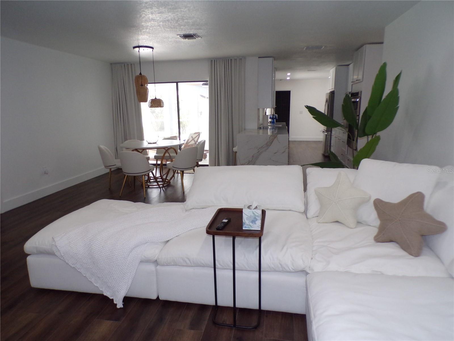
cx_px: 227
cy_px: 170
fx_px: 315
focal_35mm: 24
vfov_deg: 56.8
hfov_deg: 71.6
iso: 200
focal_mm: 4.3
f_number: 3
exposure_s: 1/60
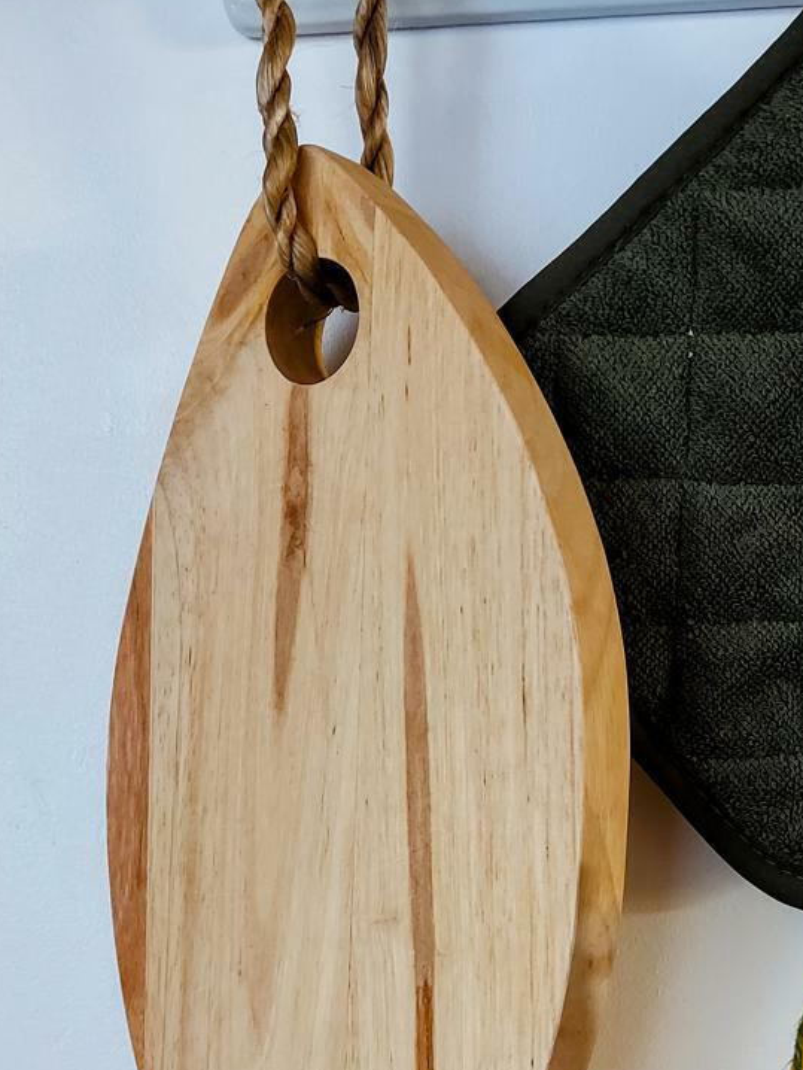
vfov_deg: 32.7
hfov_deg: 26.0
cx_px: 522
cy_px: 946
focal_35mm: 56
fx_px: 1731
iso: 200
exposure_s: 1/50
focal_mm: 5.23
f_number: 1.8
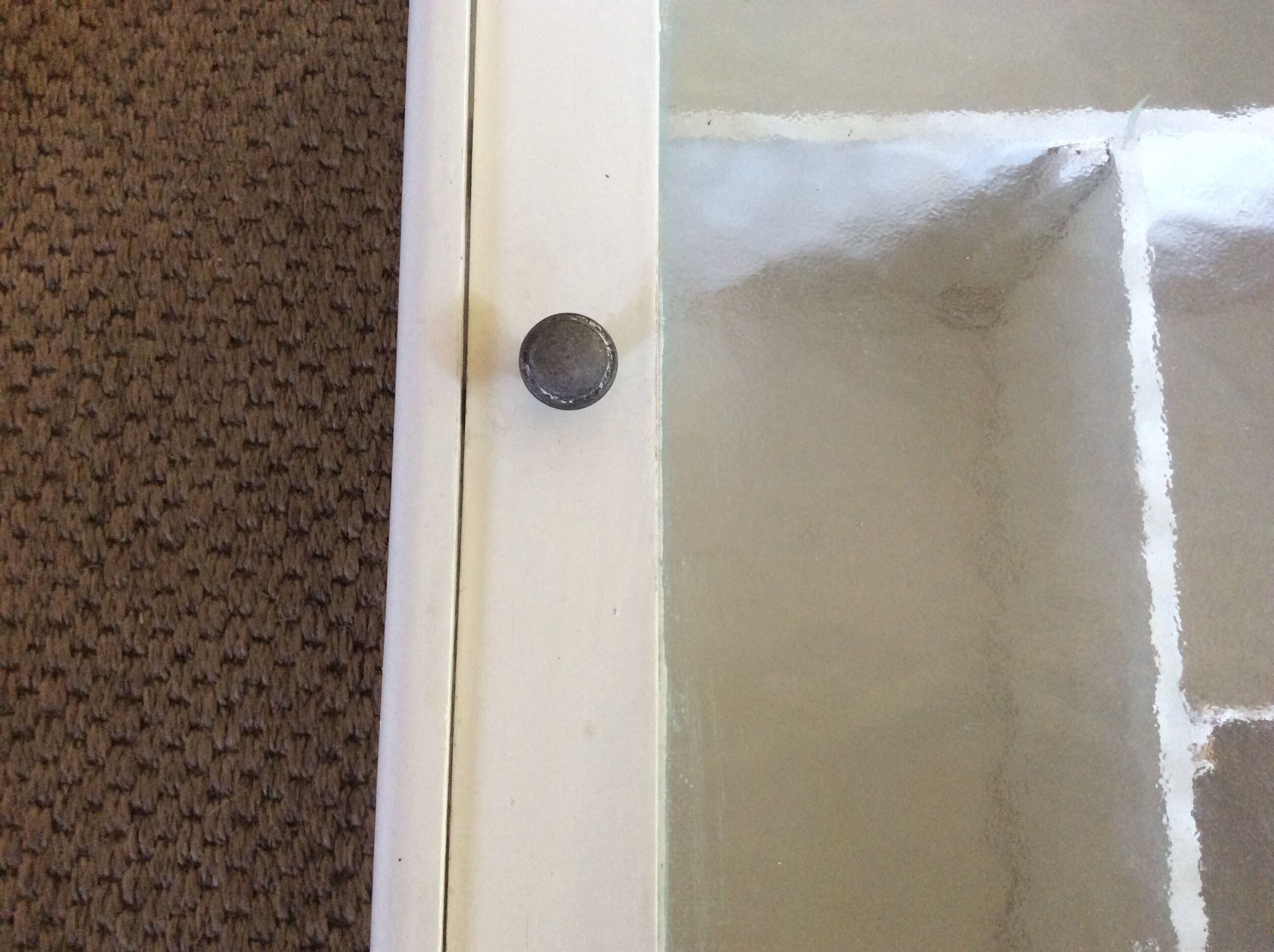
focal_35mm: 32
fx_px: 1176
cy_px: 476
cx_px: 637
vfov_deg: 44.1
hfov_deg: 56.9
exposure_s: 1/25
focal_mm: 3.3
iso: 160
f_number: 2.4
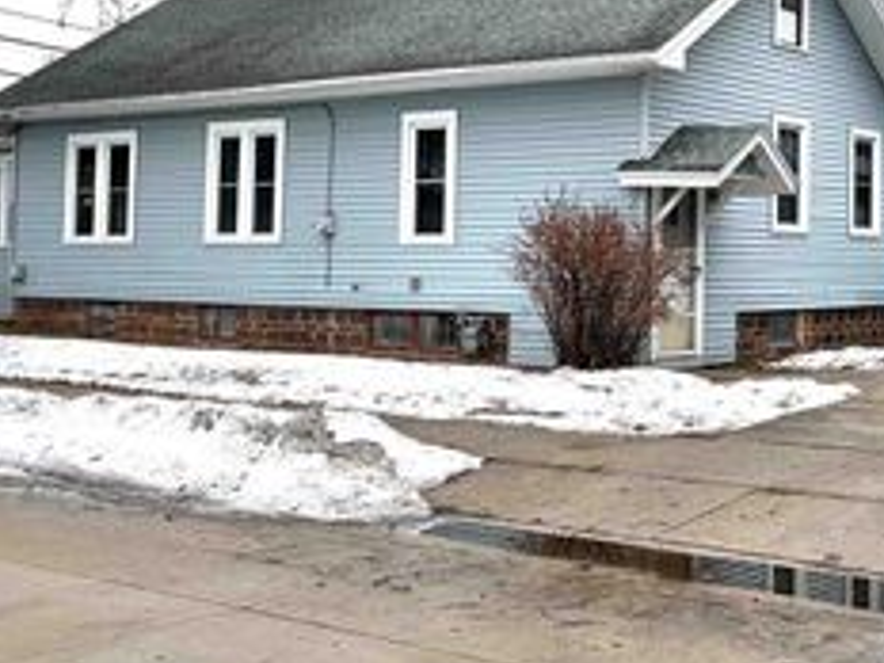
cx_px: 762
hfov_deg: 32.9
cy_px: 208
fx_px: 1430
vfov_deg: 25.9
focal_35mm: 56
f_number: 1.6
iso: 50
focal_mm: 5.96
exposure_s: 1/1175
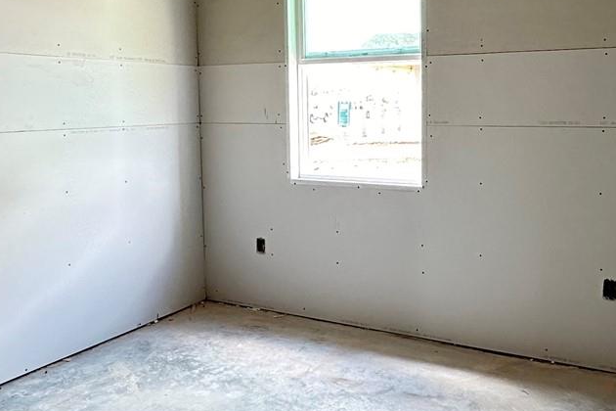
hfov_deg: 51.6
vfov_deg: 35.7
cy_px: 151
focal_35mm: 37
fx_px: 633
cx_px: 368
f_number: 2.2
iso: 320
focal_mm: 2.22
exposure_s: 1/99
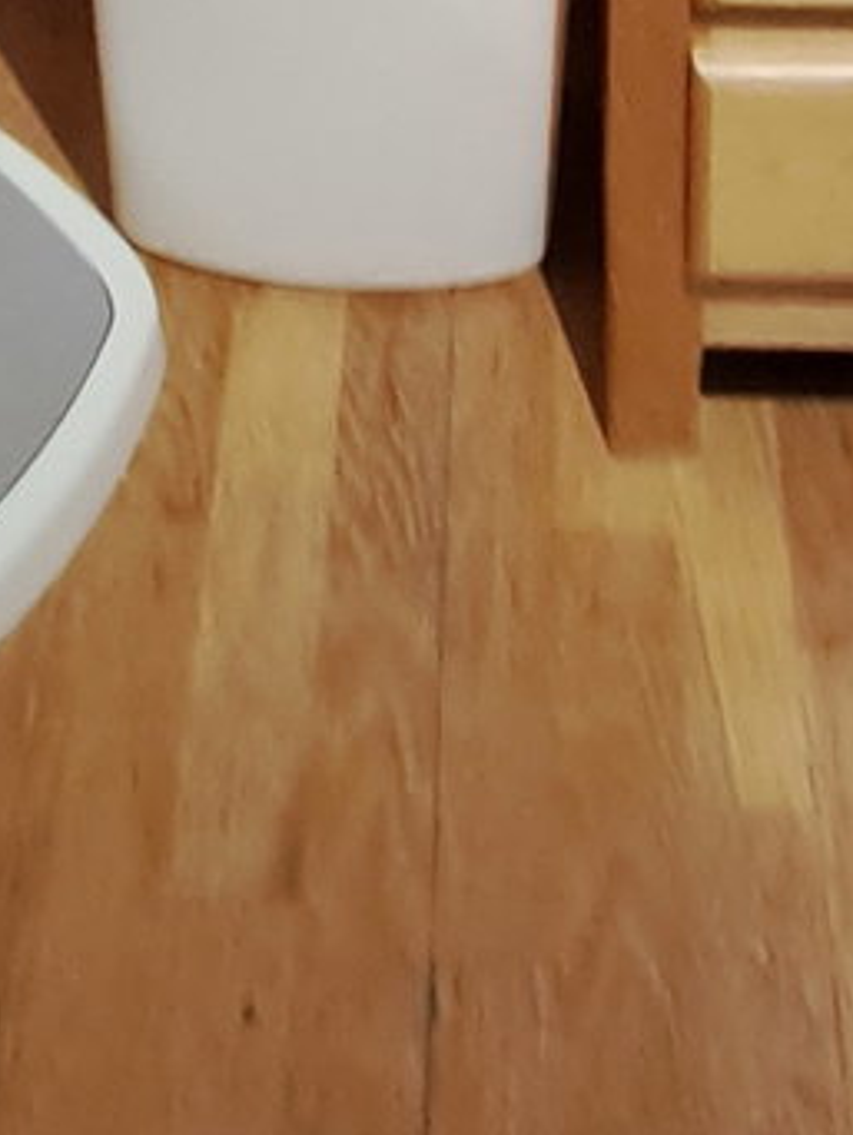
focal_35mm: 81
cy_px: -1402
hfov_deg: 18.2
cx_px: 458
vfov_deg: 15.9
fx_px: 2658
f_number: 2.2
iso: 200
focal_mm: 1.74
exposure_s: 1/25
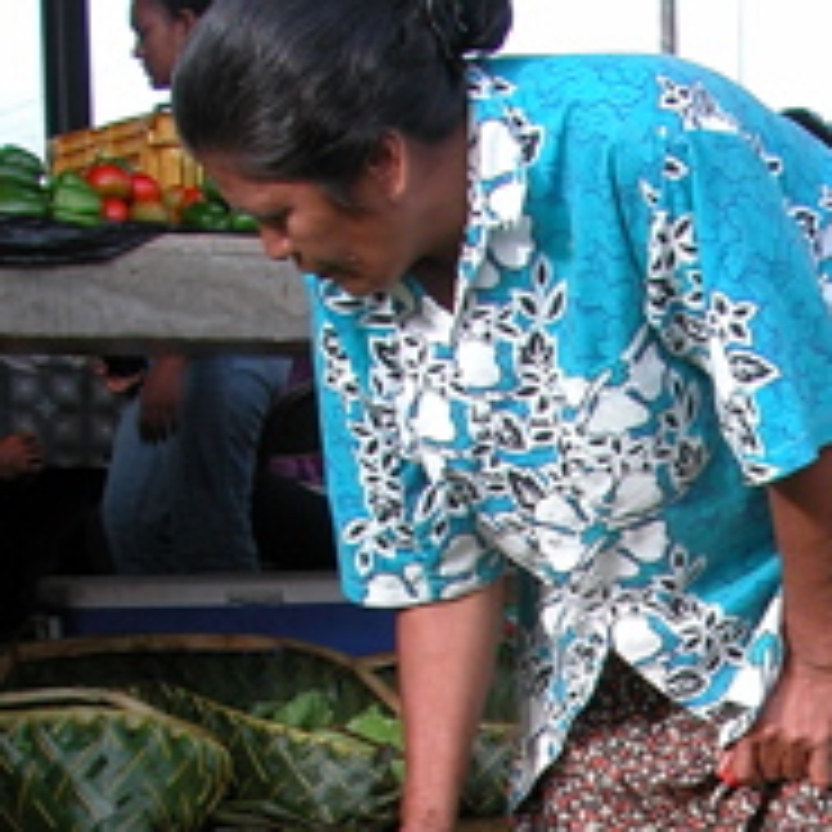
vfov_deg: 15.2
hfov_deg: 15.7
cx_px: 980
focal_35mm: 107
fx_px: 2910
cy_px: 1187
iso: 100
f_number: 4
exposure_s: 1/117
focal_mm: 9
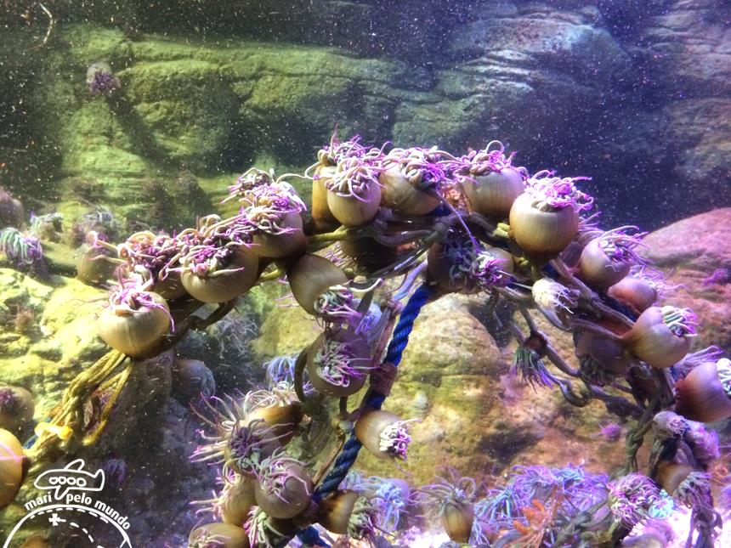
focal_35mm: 29
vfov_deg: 48.2
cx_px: 366
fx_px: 612
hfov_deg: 61.7
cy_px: 274
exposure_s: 1/17
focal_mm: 4.15
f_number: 2.2
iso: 320
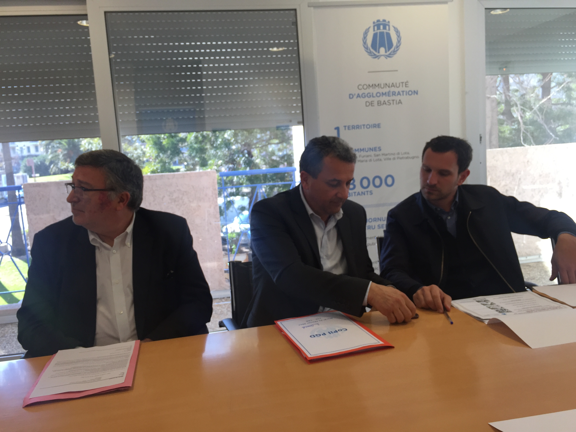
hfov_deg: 61.7
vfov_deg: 48.2
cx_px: 288
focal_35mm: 29
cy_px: 216
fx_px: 483
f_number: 2.2
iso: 40
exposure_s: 1/100
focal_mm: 4.15
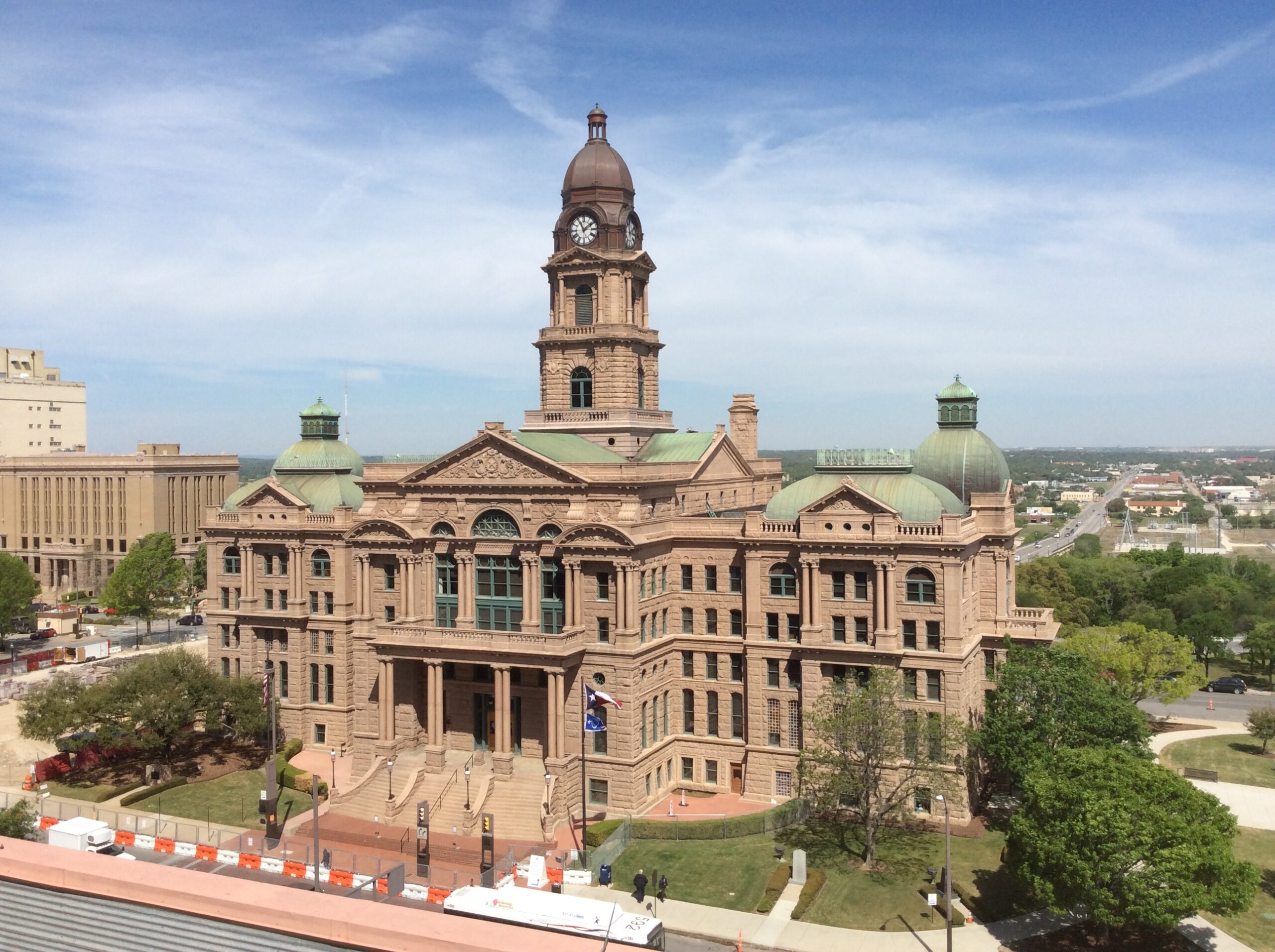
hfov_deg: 55.4
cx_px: 638
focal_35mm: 33
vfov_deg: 42.8
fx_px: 1214
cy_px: 476
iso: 32
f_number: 2.4
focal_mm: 3.3
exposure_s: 1/1972
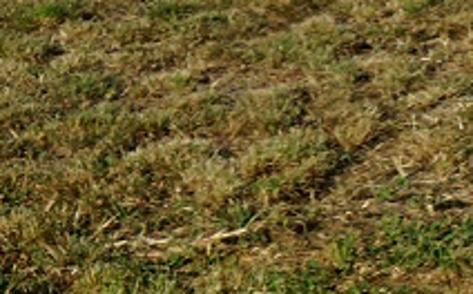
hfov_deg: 5.9
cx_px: 1653
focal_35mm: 318
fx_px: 4095
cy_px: 218
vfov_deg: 4.1
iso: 100
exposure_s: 1/200
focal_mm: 44
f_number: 11
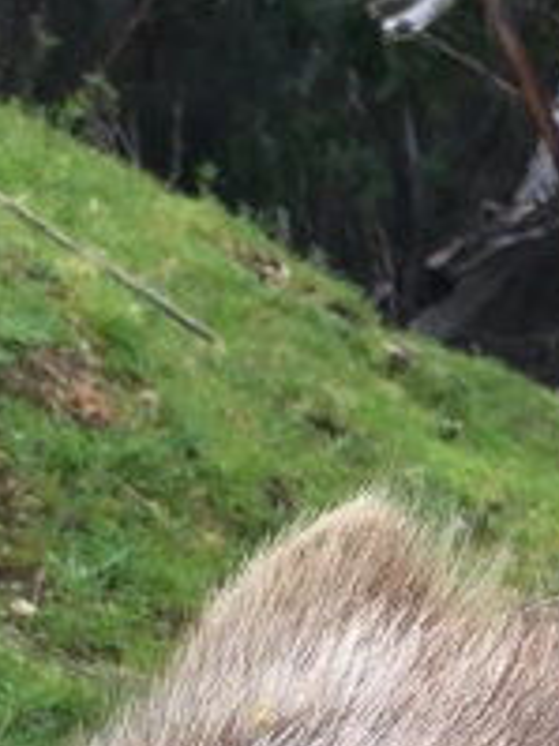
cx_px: 750
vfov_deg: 9.2
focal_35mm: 210
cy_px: 1038
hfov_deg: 7.0
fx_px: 4526
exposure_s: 1/200
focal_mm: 4.15
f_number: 2.2
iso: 25
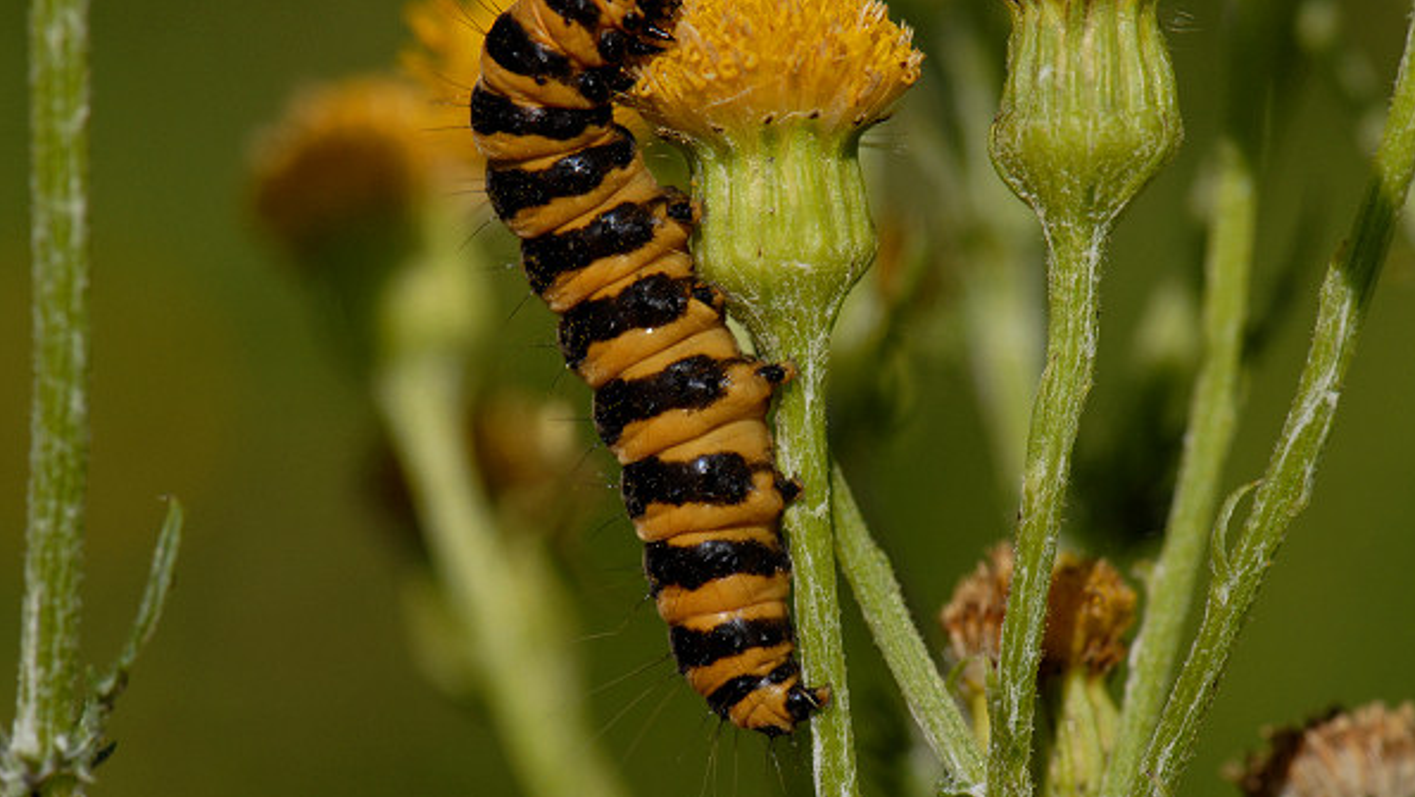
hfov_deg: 12.9
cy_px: 340
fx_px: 6250
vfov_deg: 7.3
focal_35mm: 167
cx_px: 709
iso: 100
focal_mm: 105
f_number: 13
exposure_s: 1/180
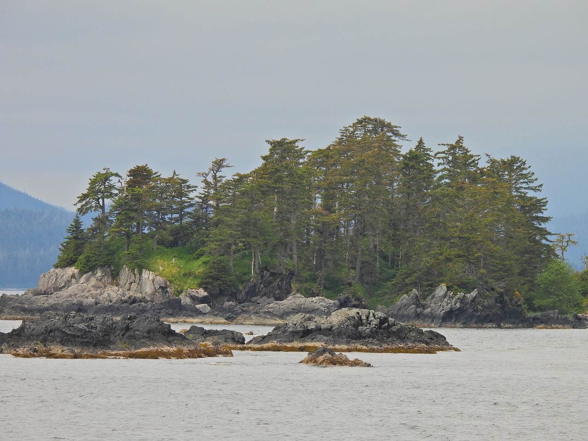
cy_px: 220
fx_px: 7644
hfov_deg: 4.4
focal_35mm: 450
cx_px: 294
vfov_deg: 3.3
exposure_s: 1/500
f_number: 5
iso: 100
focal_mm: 80.3
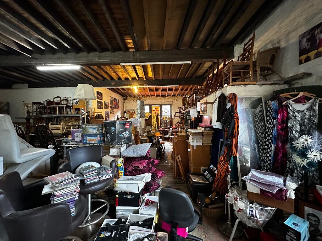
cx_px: 161
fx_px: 130
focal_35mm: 14
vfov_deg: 85.7
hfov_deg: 102.1
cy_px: 120
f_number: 2.2
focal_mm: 2.22
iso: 800
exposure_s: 1/50
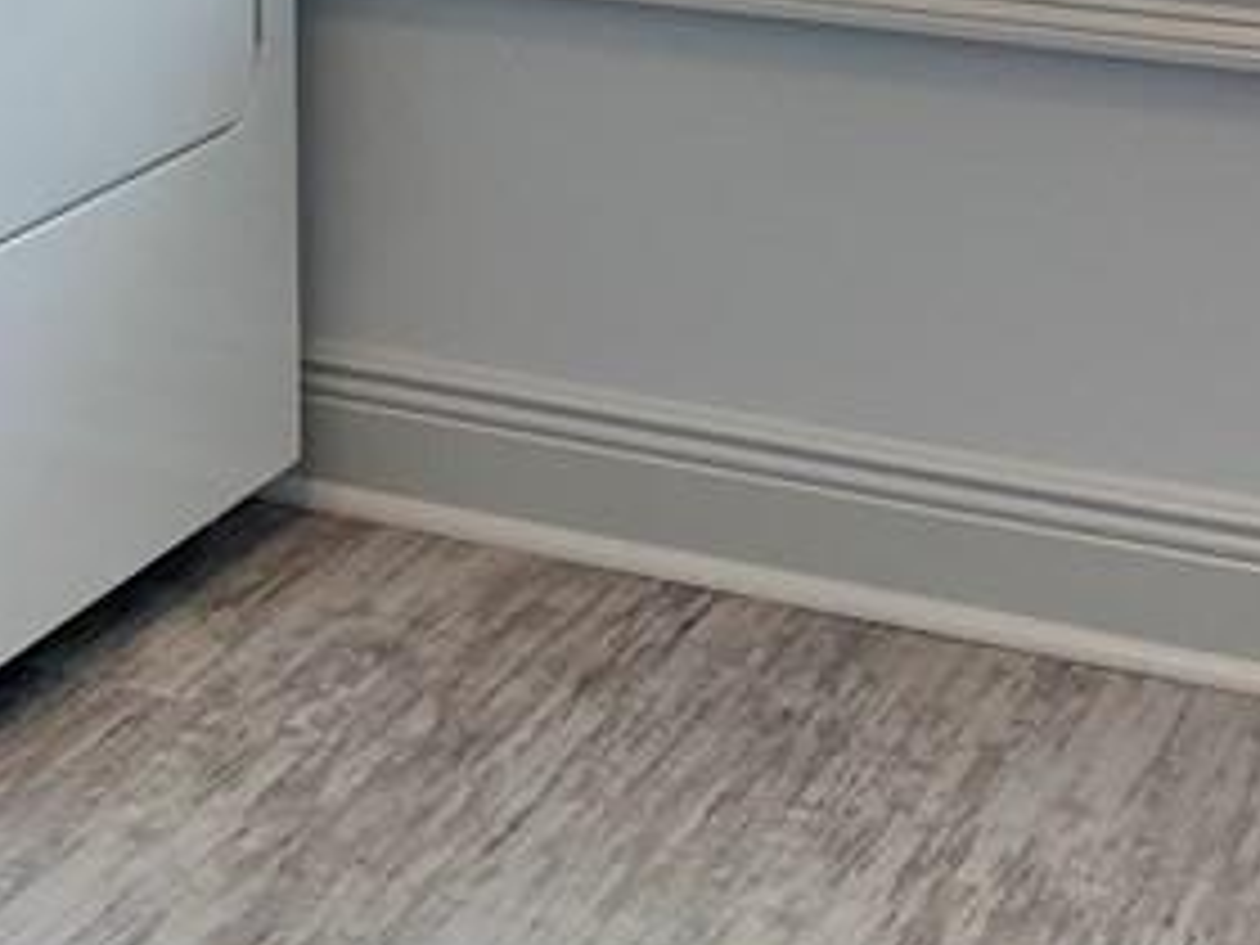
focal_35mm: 95
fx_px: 3458
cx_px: -9
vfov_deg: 14.7
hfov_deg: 20.0
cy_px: -360
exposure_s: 1/121
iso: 50
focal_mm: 4.25
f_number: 1.8
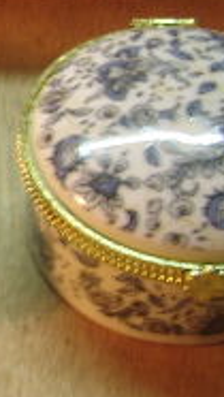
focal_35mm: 131
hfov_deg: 8.6
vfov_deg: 16.3
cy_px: 126
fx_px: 1380
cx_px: -267
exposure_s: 1/5
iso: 100
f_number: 2.8
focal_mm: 5.95
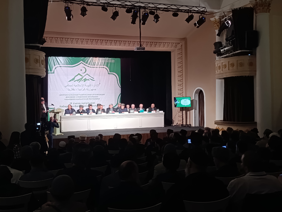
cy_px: 106
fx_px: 318
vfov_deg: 36.9
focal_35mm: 39
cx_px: 141
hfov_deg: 47.8
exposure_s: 1/100
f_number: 1.6
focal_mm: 6.14
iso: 800
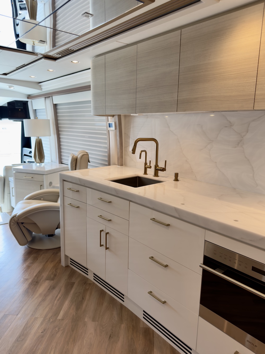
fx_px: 245
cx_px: 132
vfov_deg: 71.6
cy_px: 177
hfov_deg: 56.8
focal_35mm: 24
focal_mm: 6.76
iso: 64
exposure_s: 1/121
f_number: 1.78
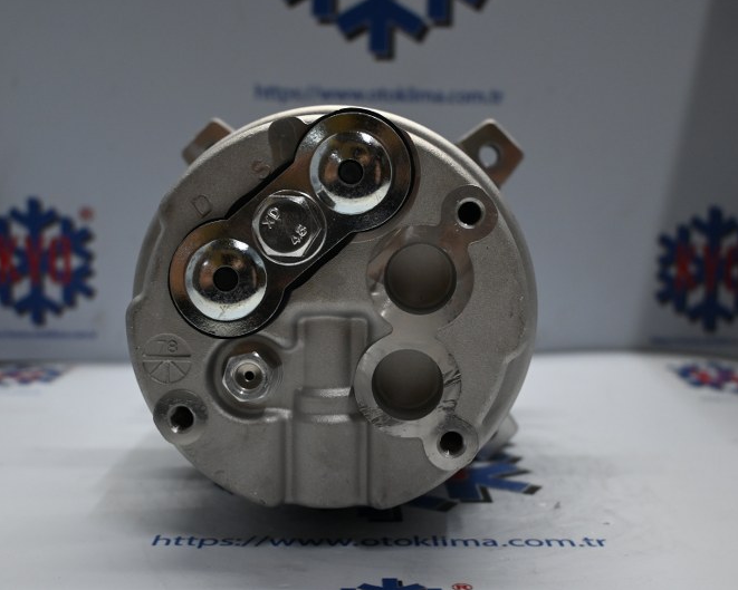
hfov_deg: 43.3
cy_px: 294
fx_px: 930
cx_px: 356
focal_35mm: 43
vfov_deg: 35.2
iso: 720
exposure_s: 1/125
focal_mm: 25
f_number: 4.2
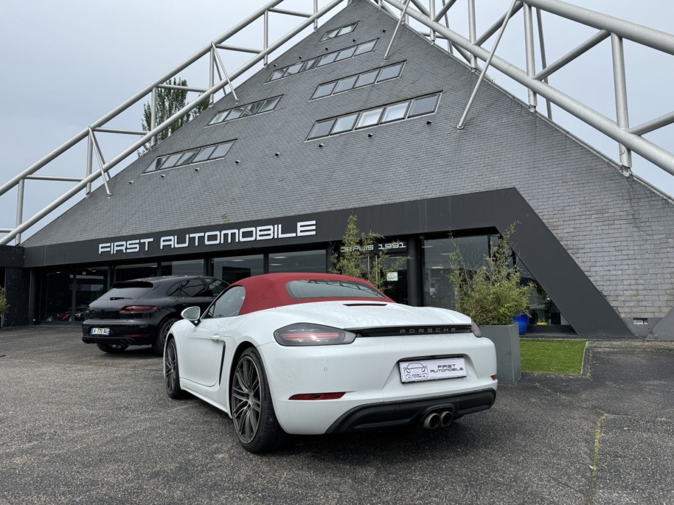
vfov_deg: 56.8
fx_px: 467
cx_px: 337
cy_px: 252
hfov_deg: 71.6
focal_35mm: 24
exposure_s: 1/3802
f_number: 1.78
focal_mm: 6.76
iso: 80
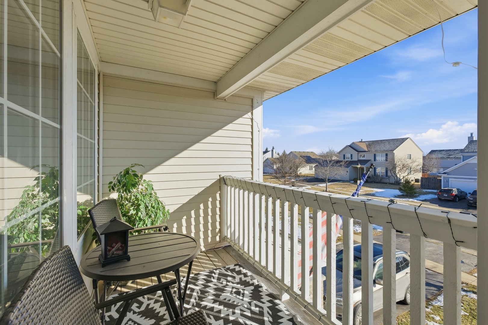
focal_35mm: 15
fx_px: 203
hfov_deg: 100.4
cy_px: 162
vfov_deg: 77.3
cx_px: 244
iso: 640
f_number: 7.1
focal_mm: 10
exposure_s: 1/23000
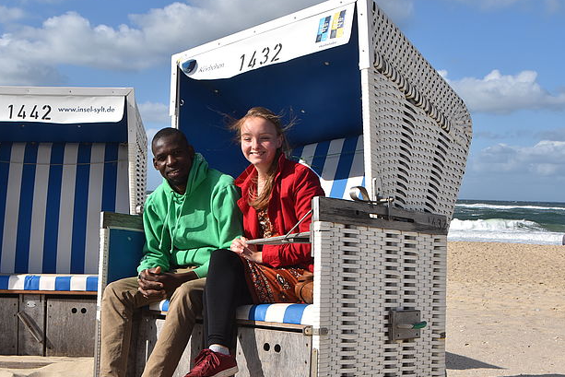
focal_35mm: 47
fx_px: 738
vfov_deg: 28.7
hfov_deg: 41.5
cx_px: 201
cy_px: 188
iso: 200
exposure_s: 1/400
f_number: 10
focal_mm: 24
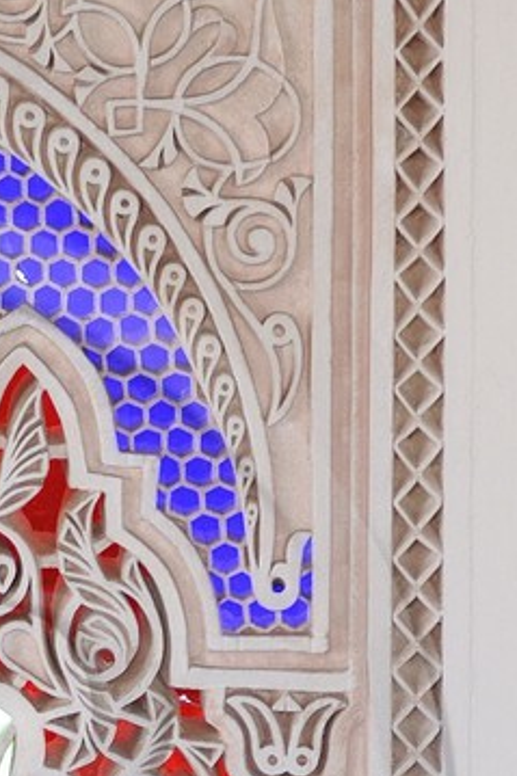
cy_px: 858
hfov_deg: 4.9
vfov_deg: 7.4
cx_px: -218
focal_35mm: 276
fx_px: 5951
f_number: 3.2
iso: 800
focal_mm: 62
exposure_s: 1/100
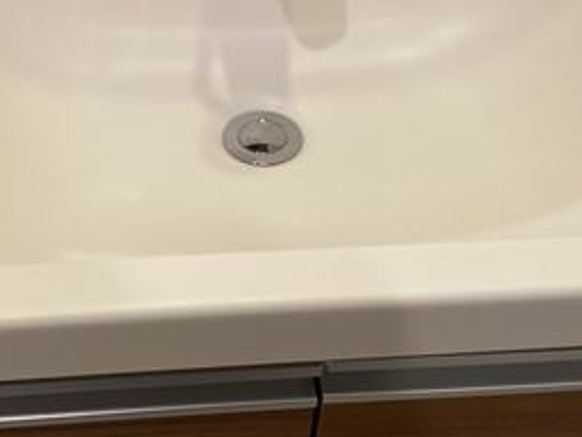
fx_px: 1042
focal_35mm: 62
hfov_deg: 31.1
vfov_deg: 23.5
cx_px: 222
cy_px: 139
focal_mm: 4.25
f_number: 1.8
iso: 125
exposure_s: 1/100
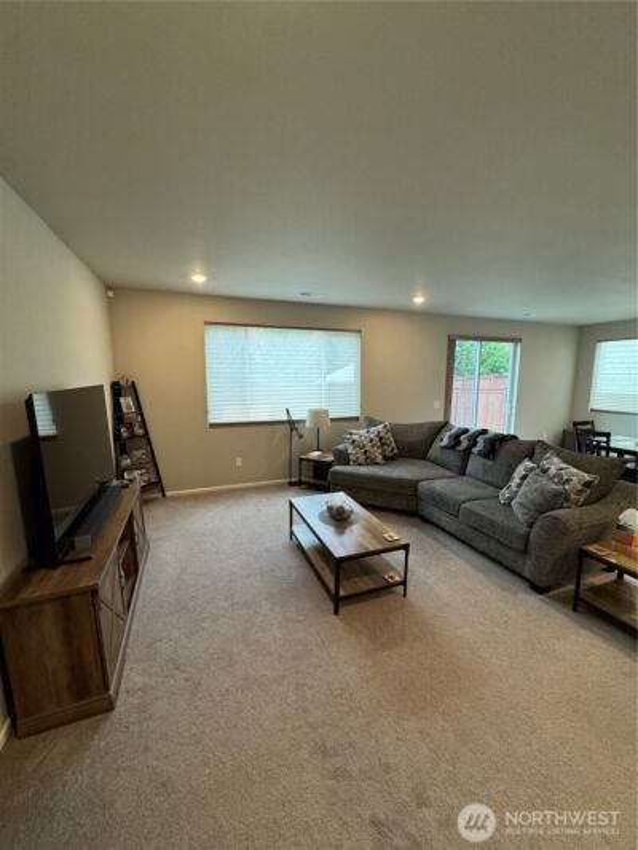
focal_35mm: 14
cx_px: 319
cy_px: 425
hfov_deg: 85.7
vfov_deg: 102.1
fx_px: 344
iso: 320
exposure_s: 1/120
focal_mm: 2.22
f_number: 2.2
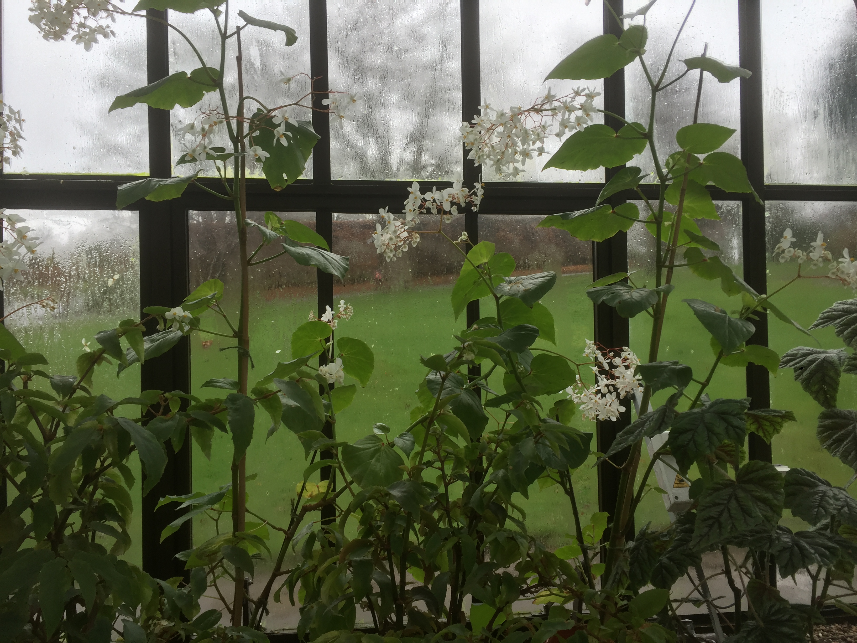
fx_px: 718
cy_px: 322
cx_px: 428
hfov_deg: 61.7
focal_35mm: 29
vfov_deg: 48.2
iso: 32
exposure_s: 1/181
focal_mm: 4.15
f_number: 2.2
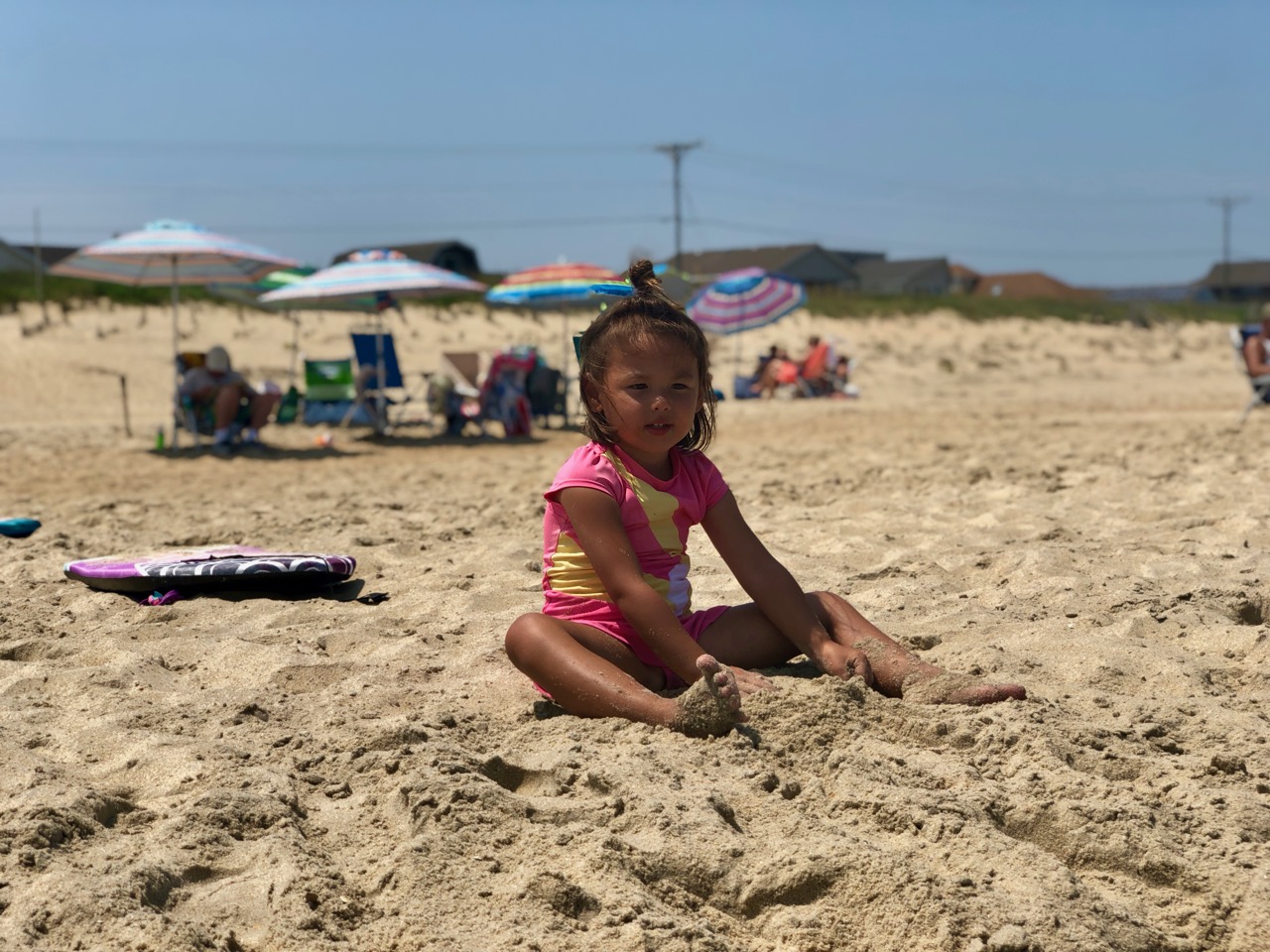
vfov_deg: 28.0
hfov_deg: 36.8
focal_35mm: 52
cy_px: 476
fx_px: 1908
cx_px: 635
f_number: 2.4
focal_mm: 6
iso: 16
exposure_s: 1/1548
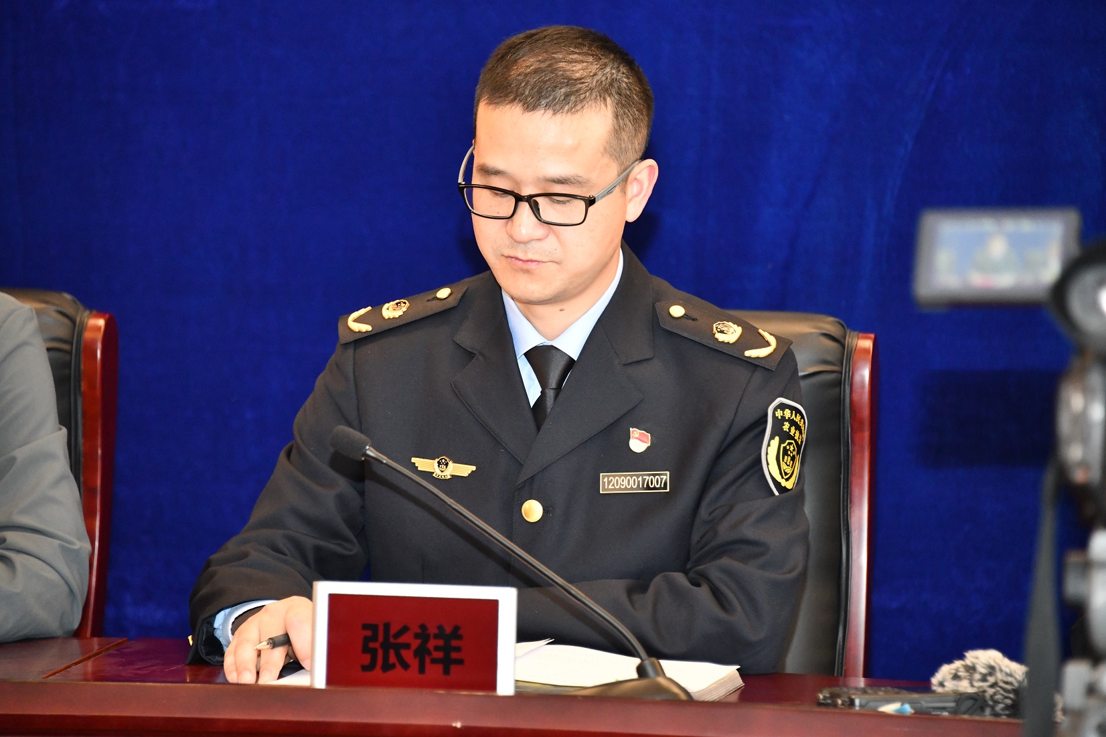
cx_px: 553
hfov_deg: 9.0
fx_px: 7065
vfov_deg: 6.0
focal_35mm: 230
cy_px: 368
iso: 5600
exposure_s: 1/250
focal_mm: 230
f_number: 5.6
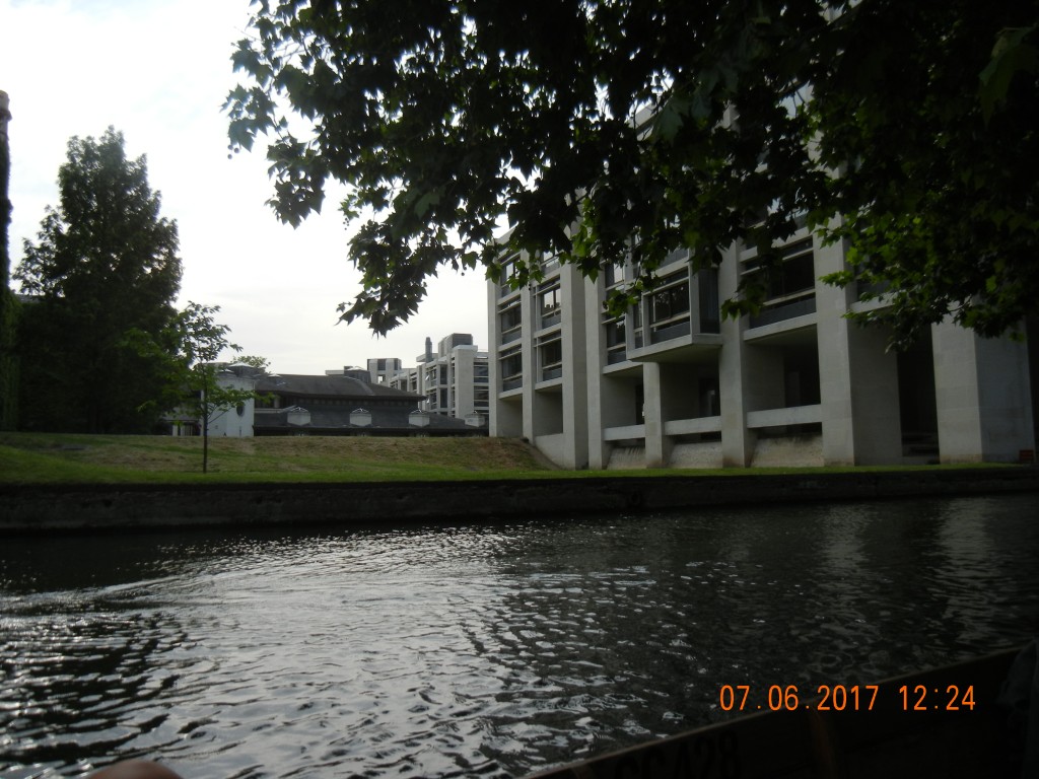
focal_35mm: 30
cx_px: 520
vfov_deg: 46.8
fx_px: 900
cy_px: 390
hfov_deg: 60.0
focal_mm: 5.4
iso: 160
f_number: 3.5
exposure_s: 1/734
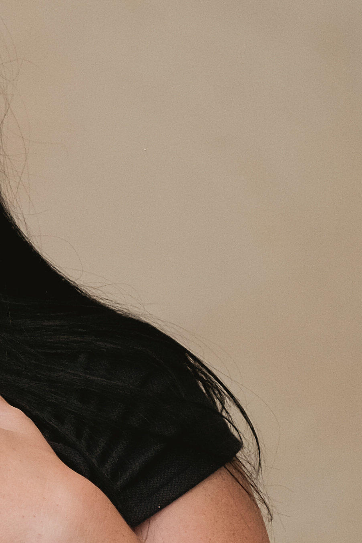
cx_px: -419
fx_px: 3678
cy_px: 371
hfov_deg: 5.5
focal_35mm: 244
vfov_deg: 8.4
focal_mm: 35
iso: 320
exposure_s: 1/640
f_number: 2
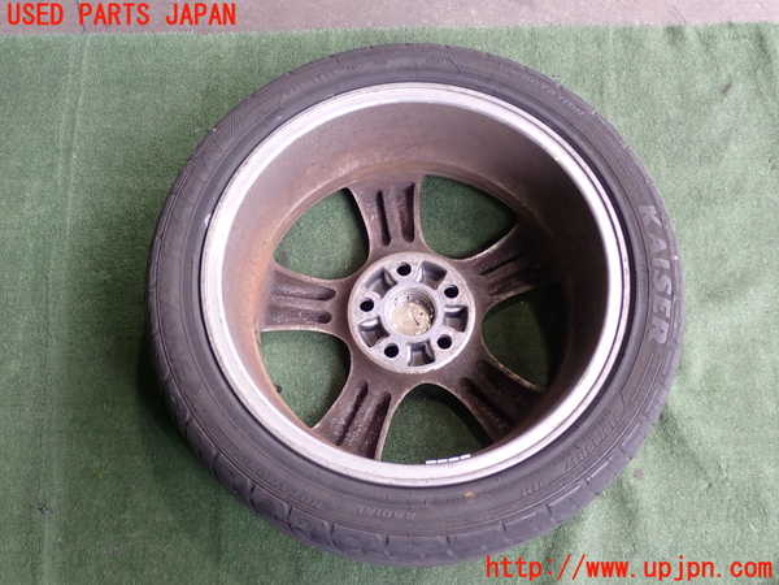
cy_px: 292
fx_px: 923
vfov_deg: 35.1
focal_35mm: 41
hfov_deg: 45.8
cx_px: 390
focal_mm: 7.31
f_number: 2.8
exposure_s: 1/50
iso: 200
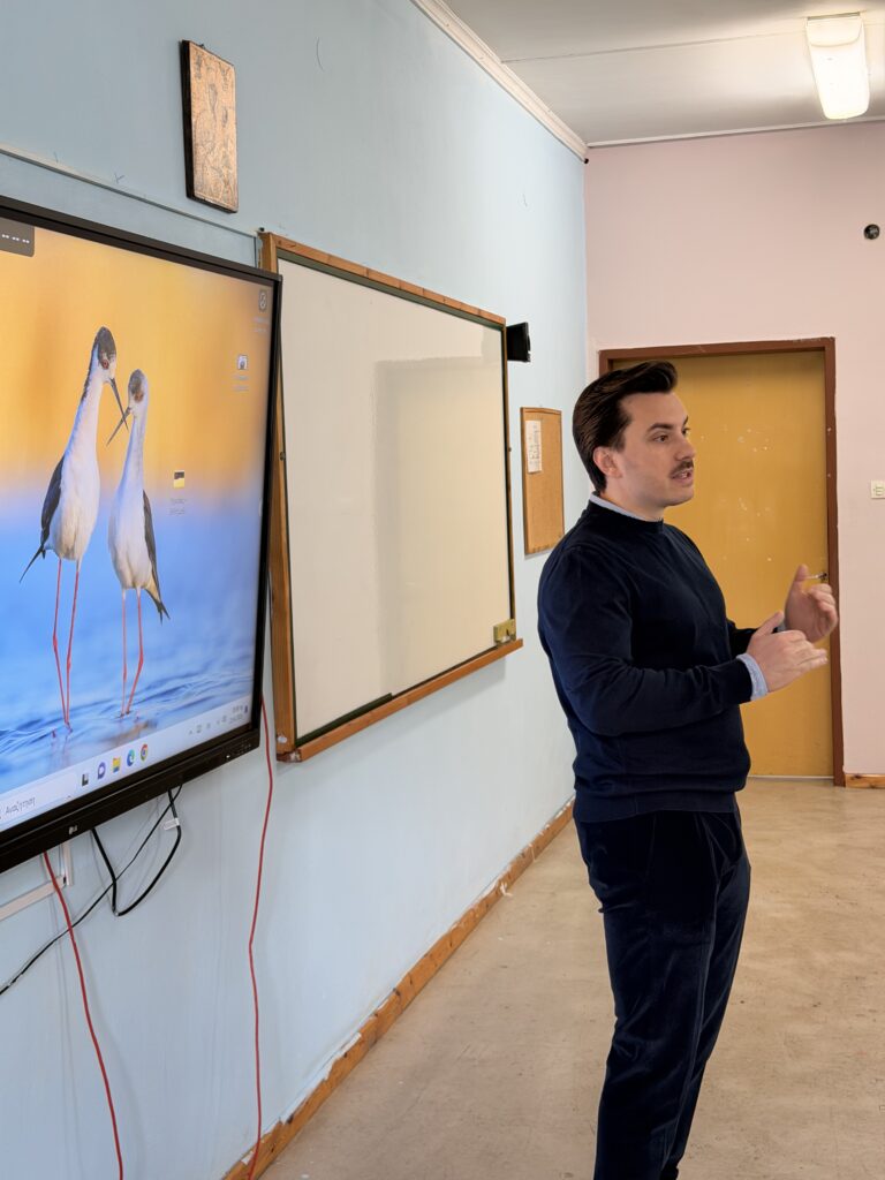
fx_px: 1636
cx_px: 442
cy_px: 590
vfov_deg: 39.7
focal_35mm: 48
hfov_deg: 30.3
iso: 100
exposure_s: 1/50
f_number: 1.78
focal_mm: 6.76
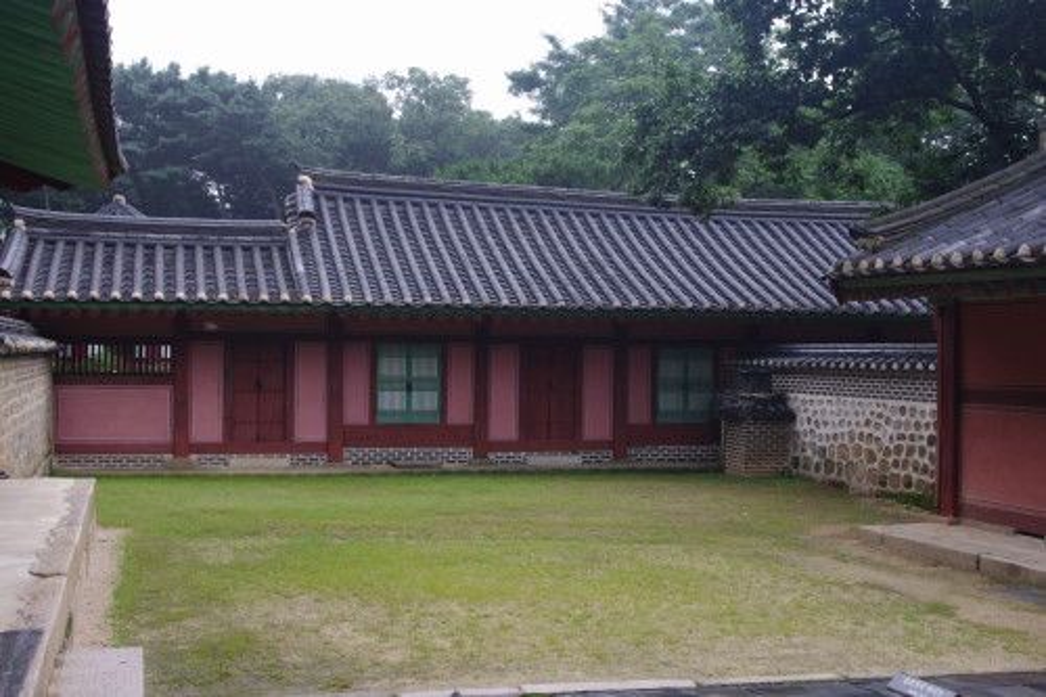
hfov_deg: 42.8
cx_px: 523
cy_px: 348
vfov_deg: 29.2
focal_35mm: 46
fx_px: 1336
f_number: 10
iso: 400
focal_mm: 30.63
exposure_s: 1/60
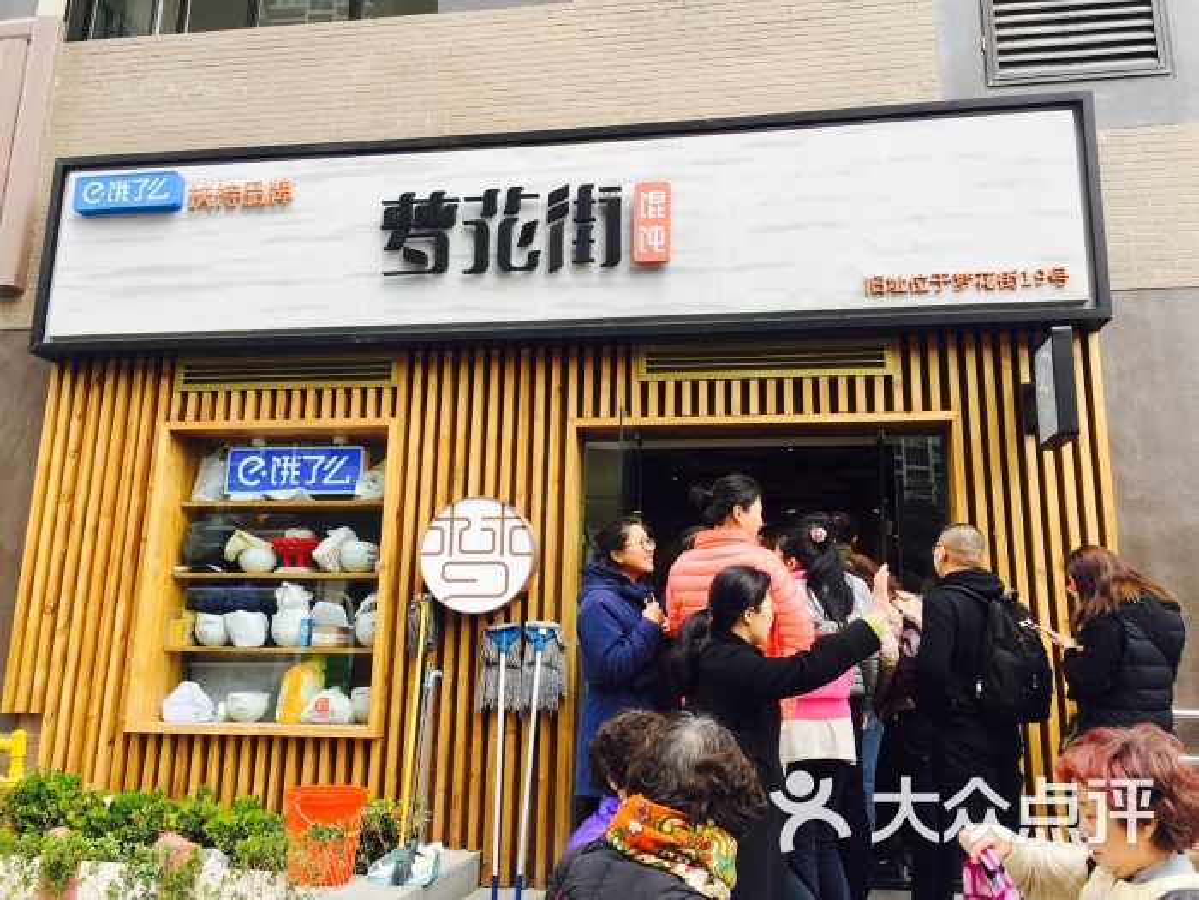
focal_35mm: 29
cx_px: 600
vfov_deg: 48.2
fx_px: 1004
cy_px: 450
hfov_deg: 61.7
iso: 32
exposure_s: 1/353
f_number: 2.2
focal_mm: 4.15
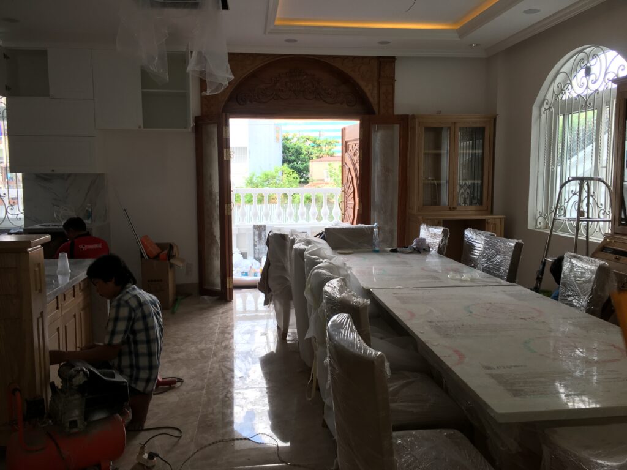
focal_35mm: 29
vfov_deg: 48.2
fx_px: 525
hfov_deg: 61.7
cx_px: 314
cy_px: 235
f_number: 2.2
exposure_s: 1/100
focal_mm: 4.15
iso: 32
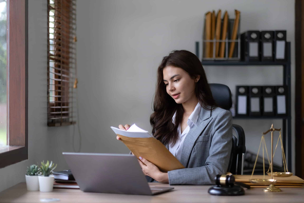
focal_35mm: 84
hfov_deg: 24.2
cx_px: 152
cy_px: 102
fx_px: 709
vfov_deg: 16.3
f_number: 1.2
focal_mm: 56
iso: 160
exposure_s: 1/1000
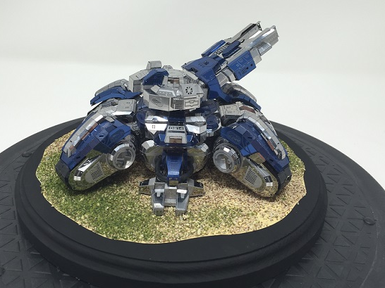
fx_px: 378
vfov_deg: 41.7
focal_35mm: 34
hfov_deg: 53.9
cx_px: 178
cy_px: 130
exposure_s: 1/60
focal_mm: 4.15
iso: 32
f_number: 2.2
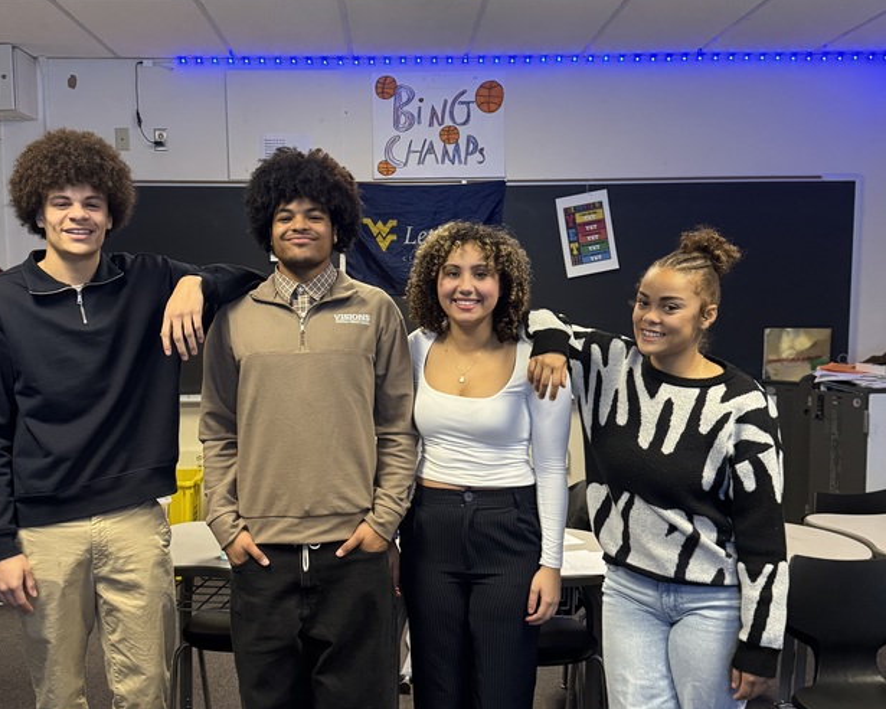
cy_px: 401
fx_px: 1023
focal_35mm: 39
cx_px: 402
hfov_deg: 46.8
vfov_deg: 38.2
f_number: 1.78
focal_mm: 6.76
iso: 500
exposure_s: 1/60
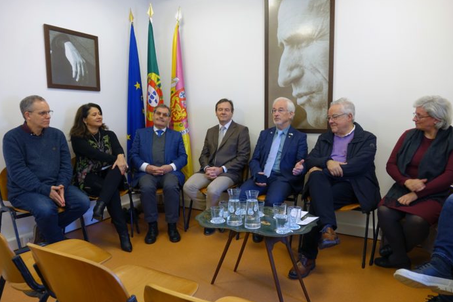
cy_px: 154
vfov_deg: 51.3
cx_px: 233
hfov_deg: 71.5
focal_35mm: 25
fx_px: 315
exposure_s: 1/30
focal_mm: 8.8
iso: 200
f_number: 2.8
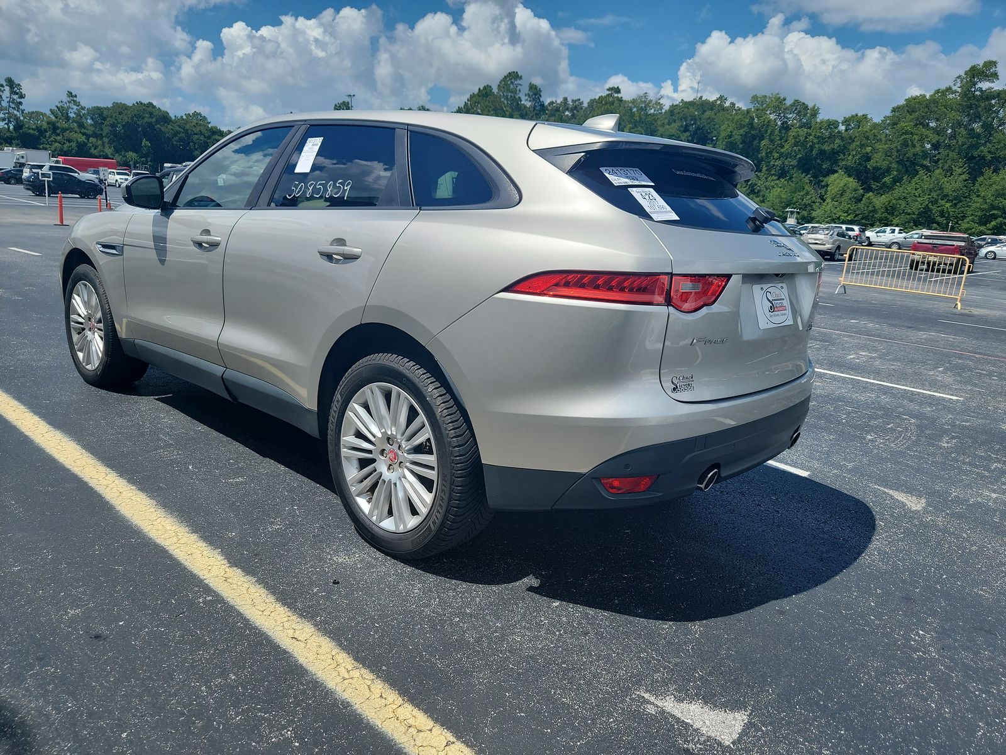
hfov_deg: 71.6
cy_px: 378
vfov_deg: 56.8
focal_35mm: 24
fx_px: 697
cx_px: 503
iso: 50
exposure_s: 1/1016
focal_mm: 6.7
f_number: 1.8
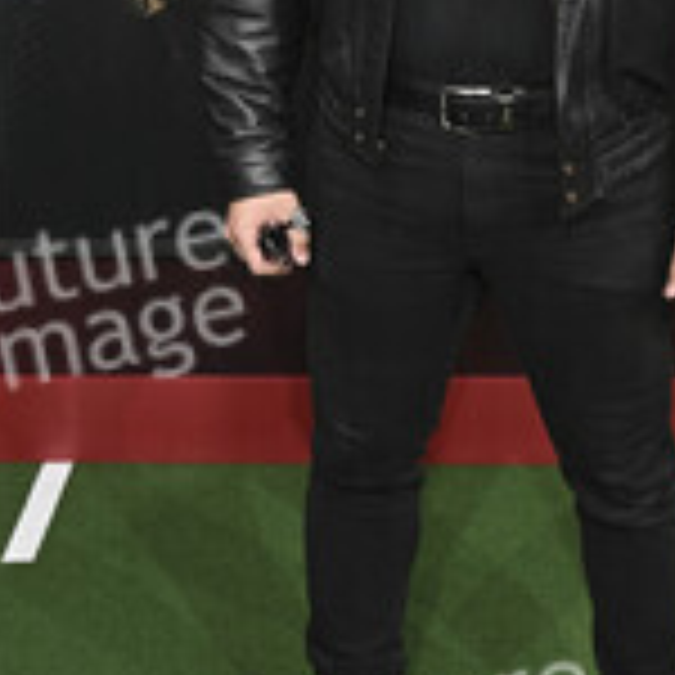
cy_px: 94
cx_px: 504
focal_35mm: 79
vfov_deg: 21.5
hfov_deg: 21.7
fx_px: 1743
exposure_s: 1/400
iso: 320
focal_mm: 35
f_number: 7.1
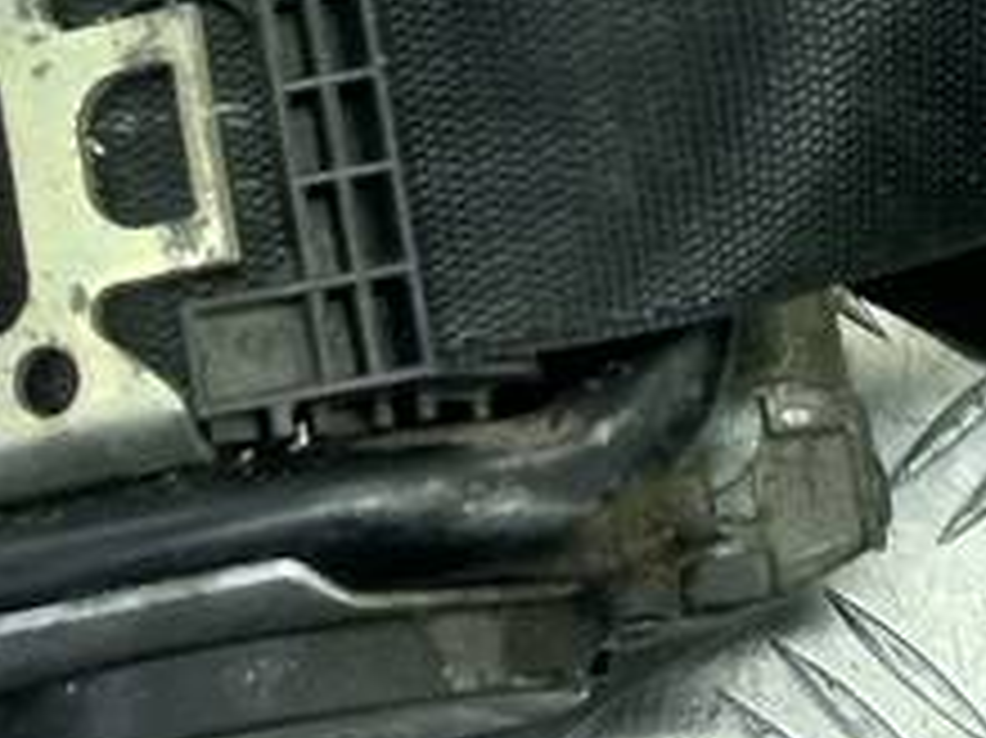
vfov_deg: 12.6
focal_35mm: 117
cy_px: 590
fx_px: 3331
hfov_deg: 16.8
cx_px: 500
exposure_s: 1/50
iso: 80
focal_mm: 4.6
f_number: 1.8
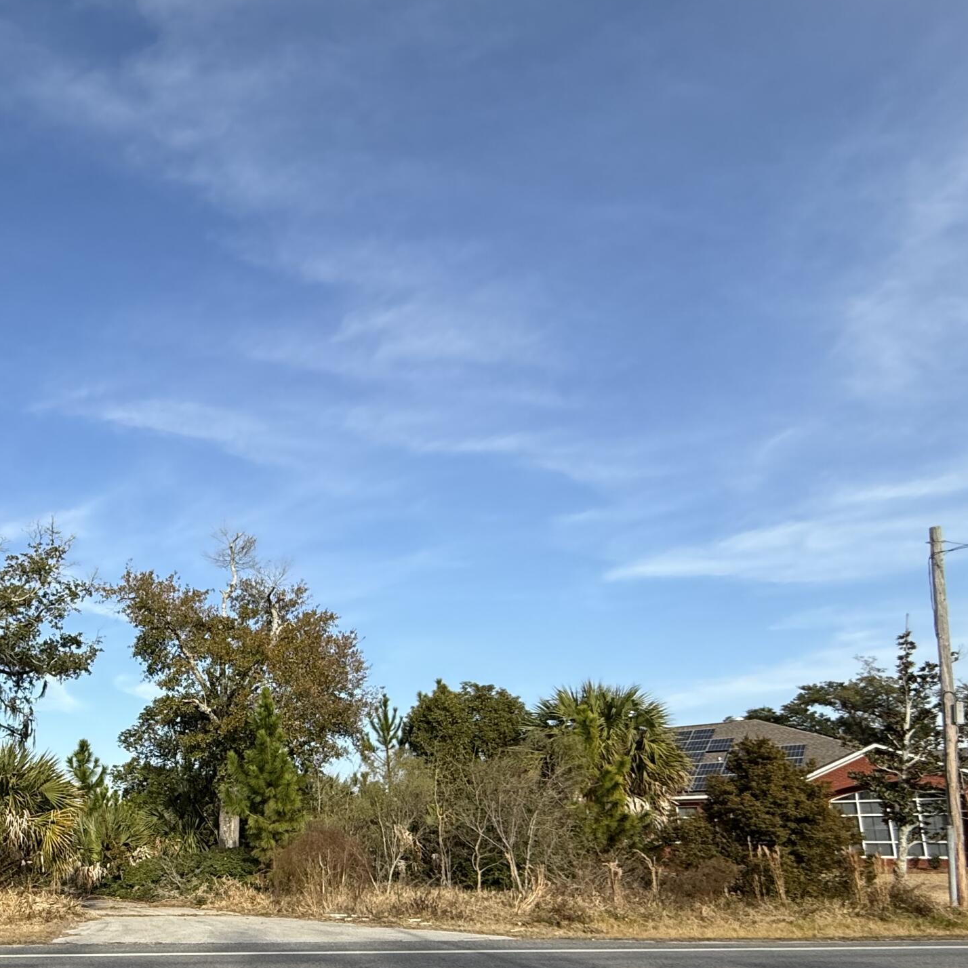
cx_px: 125
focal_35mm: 26
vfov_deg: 58.2
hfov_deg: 54.4
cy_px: 710
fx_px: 823
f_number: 2.2
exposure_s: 1/1235
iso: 50
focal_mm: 2.22
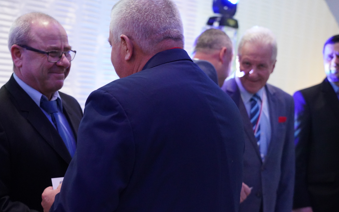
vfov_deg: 21.6
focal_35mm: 60
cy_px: 127
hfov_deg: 33.9
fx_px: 554
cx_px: 142
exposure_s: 1/100
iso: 12800
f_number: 4
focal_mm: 49
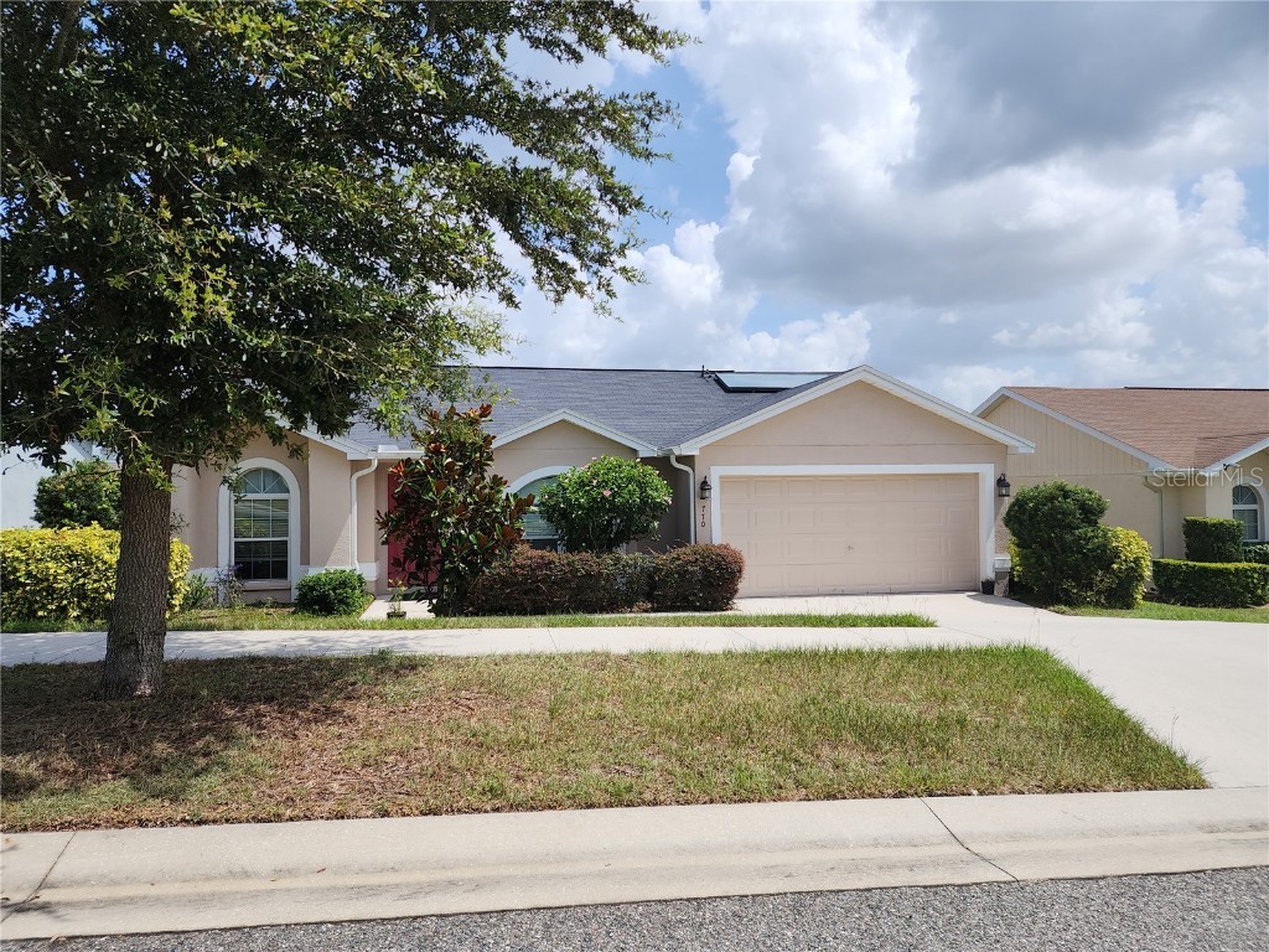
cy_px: 476
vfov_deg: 58.9
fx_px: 843
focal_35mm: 23
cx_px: 634
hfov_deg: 73.9
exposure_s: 1/1343
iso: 12
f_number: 1.8
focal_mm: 6.4
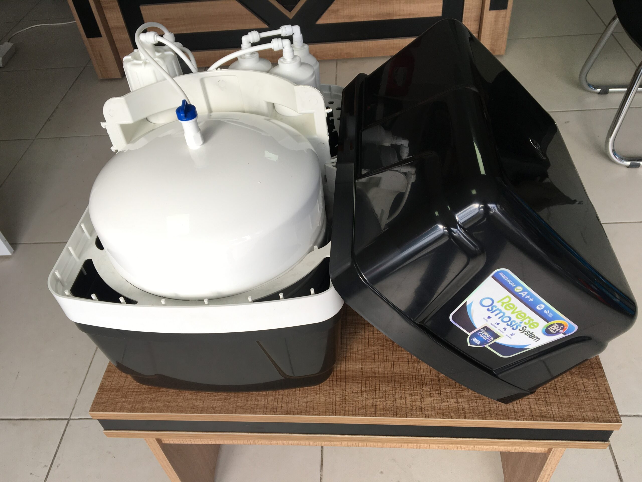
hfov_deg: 61.7
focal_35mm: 29
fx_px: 538
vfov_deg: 48.2
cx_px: 321
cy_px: 241
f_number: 2.2
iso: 25
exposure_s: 1/100
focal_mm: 4.15
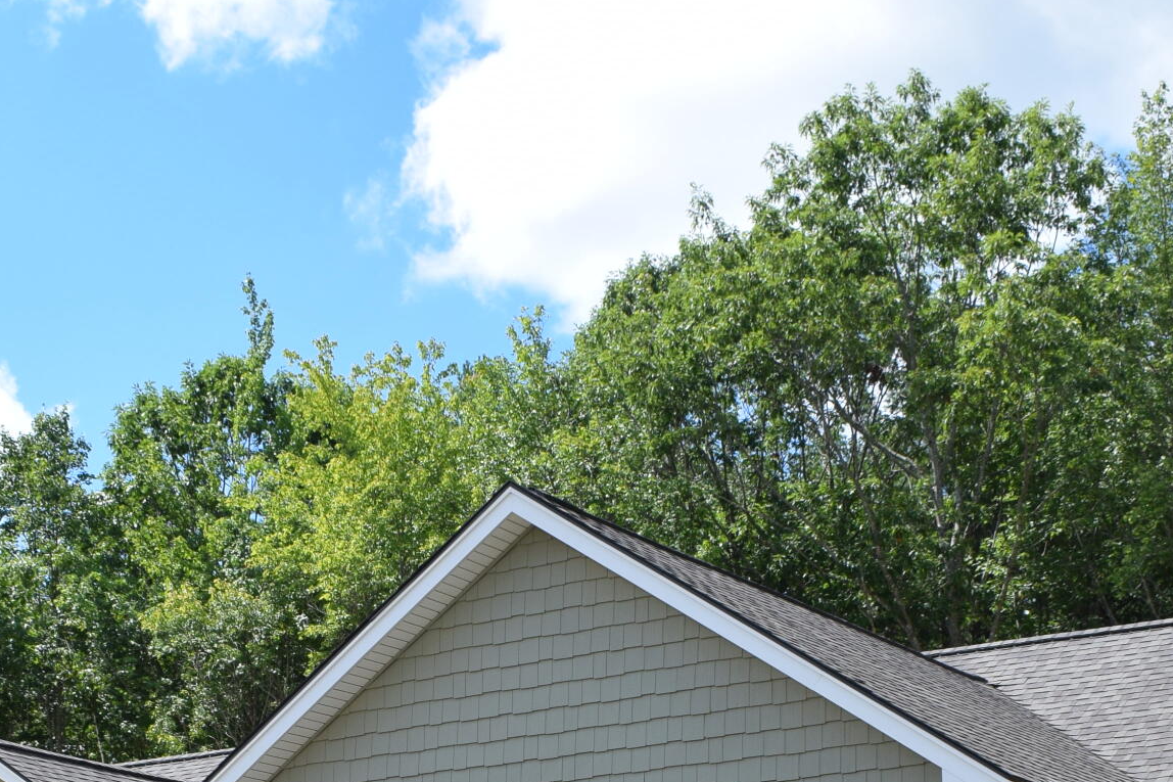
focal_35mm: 82
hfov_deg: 24.7
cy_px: 994
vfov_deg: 15.8
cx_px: 550
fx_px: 2681
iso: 200
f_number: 10
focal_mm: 21
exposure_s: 1/400
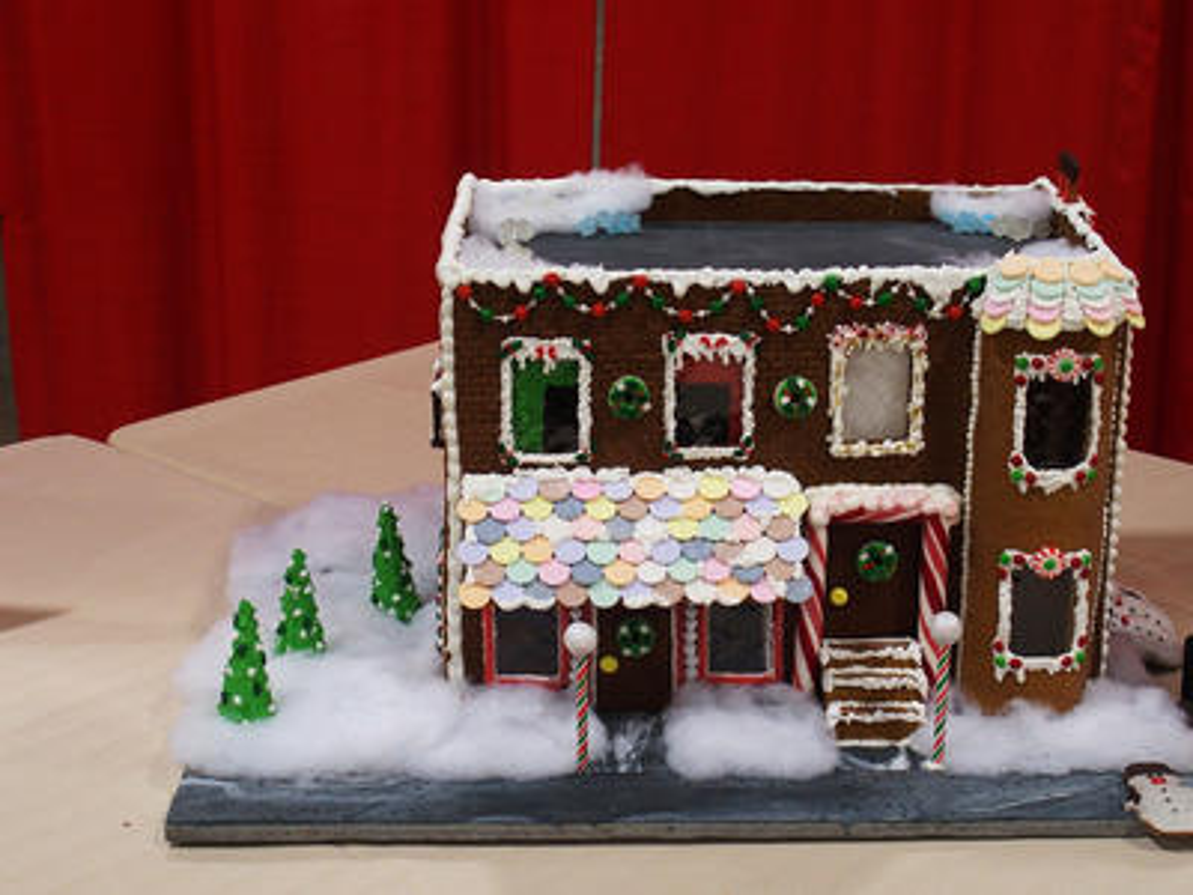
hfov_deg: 38.2
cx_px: 596
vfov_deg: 29.1
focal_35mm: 50
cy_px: 448
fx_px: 1723
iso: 320
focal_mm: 10.8
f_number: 2.8
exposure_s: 1/50
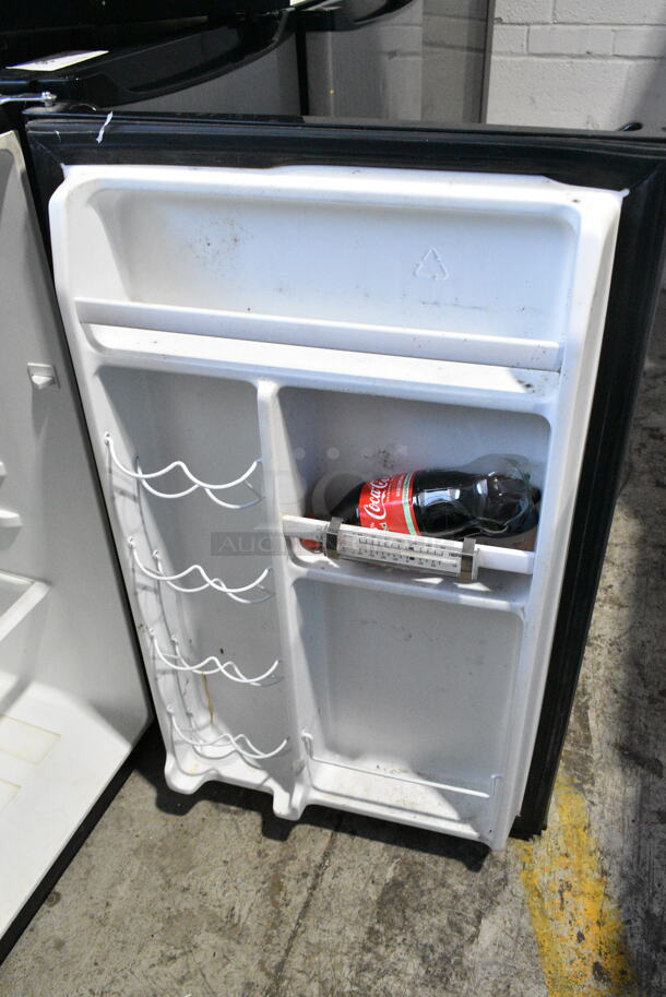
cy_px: 498
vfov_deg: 61.9
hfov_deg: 43.7
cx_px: 333
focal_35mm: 30
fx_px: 831
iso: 6400
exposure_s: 1/320
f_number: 7.1
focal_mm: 20
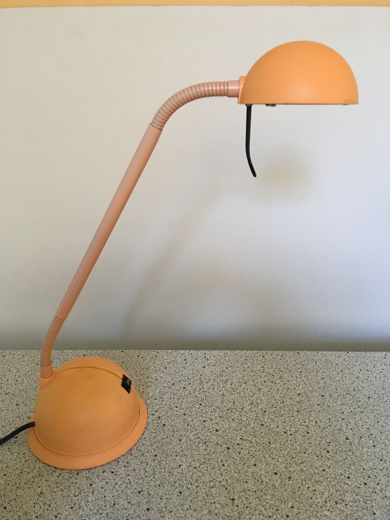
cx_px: 195
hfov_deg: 48.2
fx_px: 436
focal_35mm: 29
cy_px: 260
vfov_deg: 61.7
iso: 200
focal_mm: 4.15
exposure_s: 1/33
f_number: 2.2
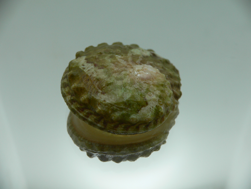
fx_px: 254
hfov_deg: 52.6
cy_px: 94
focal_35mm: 35
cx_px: 126
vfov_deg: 40.7
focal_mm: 4.6
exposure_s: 1/80
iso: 80
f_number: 2.8
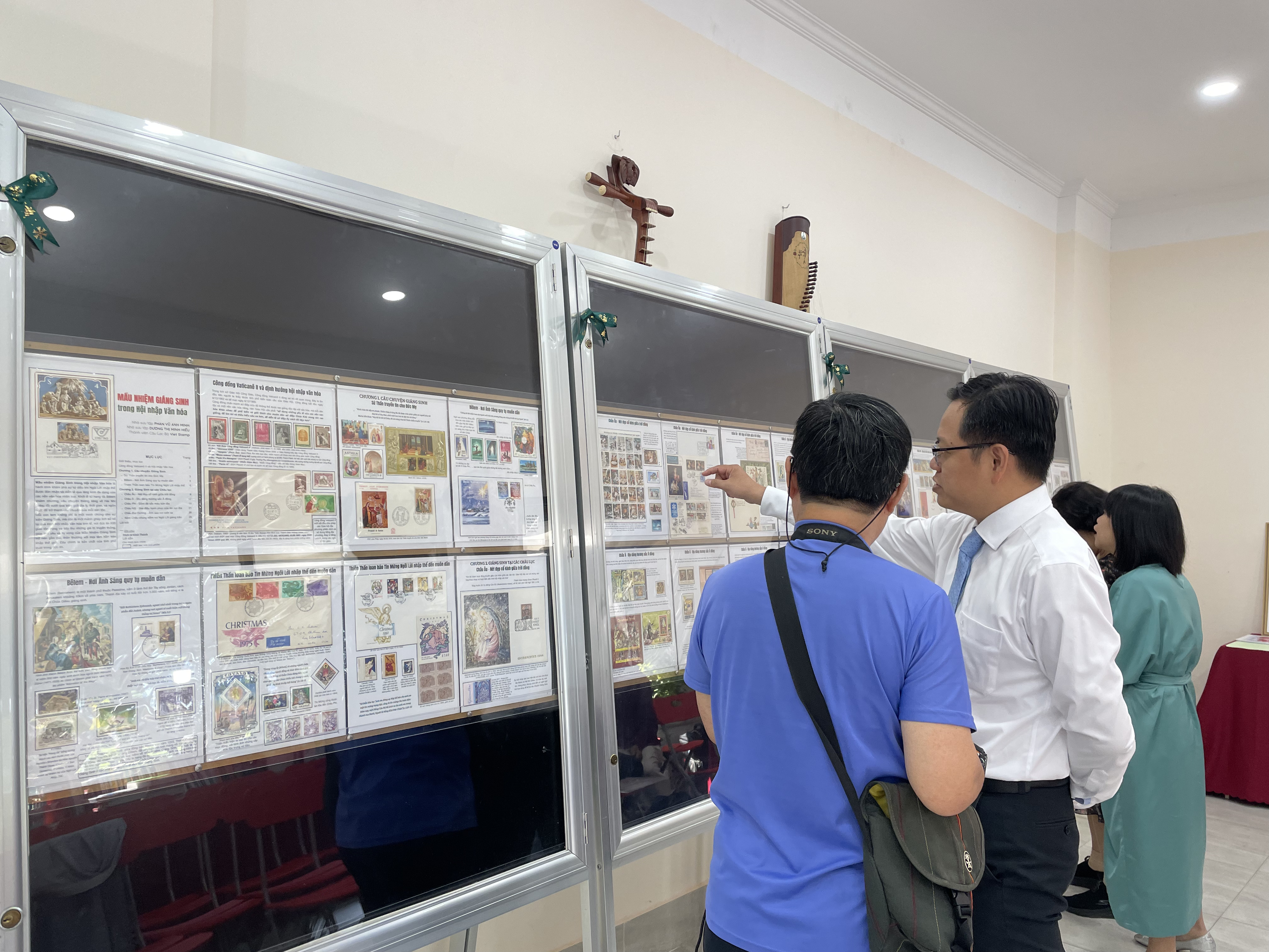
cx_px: 634
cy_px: 476
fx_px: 953
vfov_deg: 53.1
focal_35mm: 26
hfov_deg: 67.3
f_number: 1.6
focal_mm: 4.2
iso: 64
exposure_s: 1/100
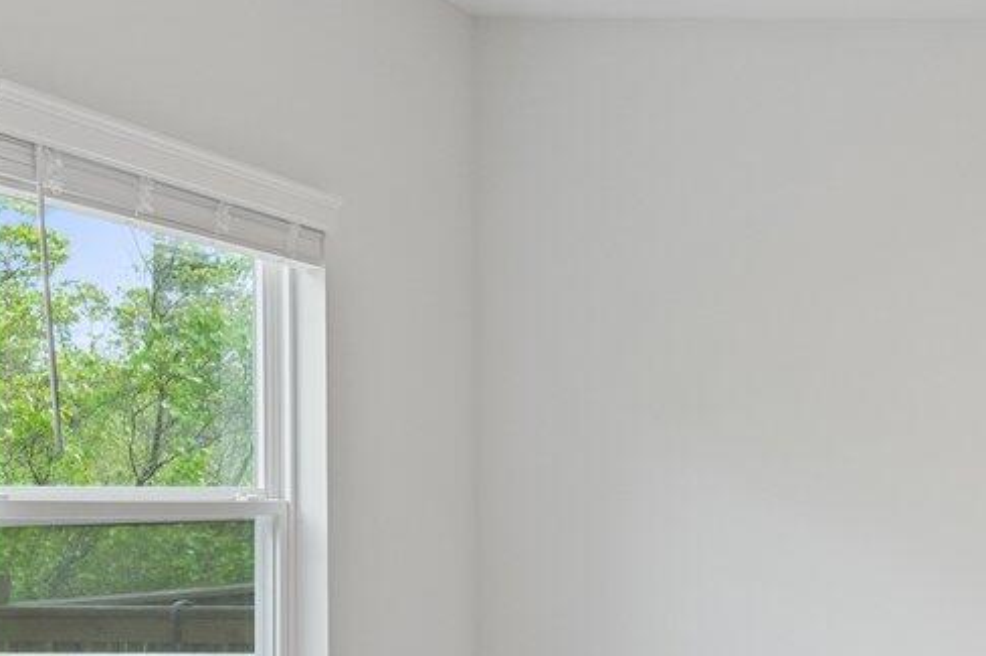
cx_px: 1214
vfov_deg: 21.3
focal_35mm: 63
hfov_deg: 27.6
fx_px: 1725
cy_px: 522
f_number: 9
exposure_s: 1/5
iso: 500
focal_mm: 15
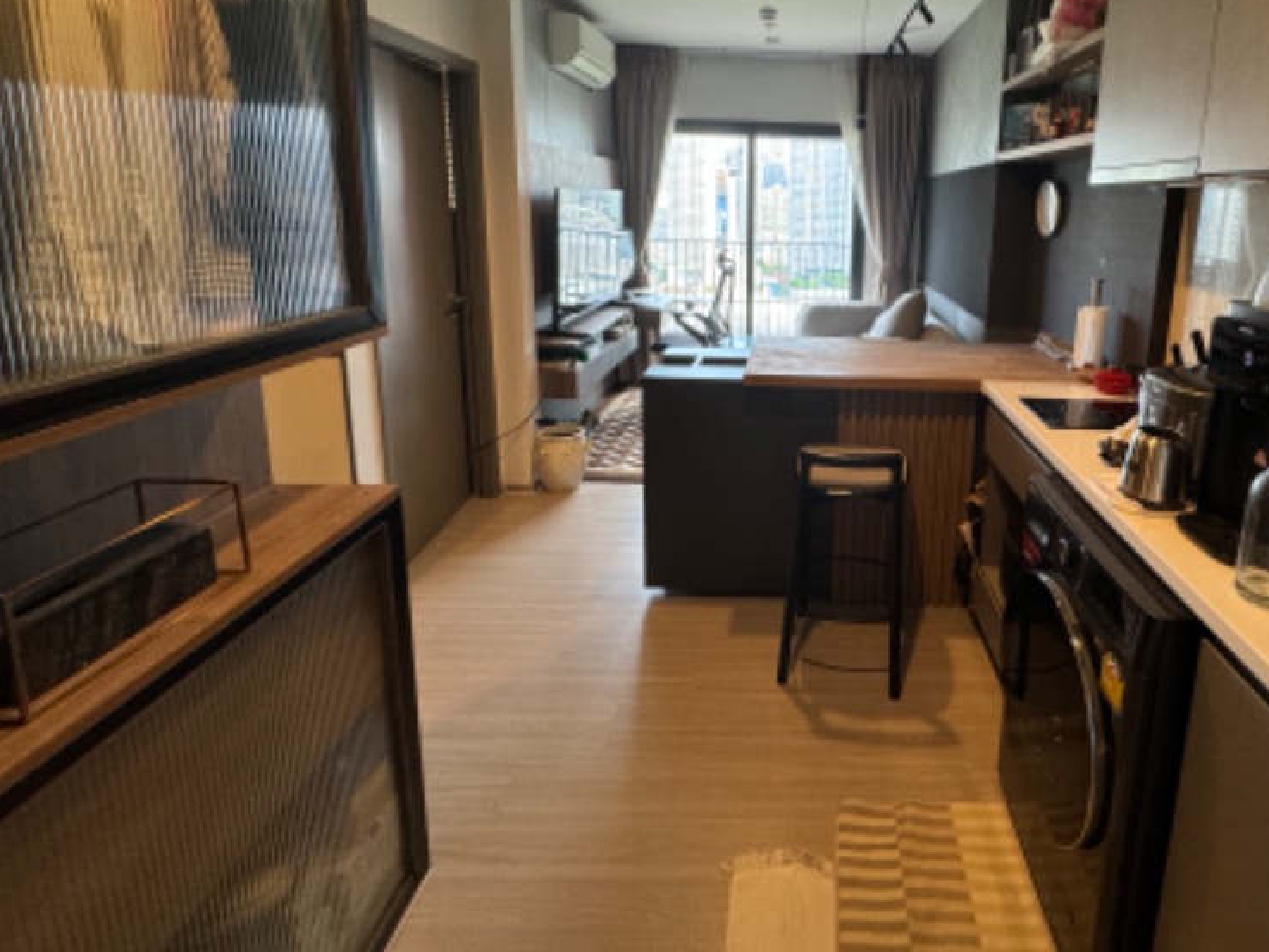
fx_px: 697
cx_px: 818
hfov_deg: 82.5
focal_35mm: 19
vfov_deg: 67.1
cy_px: 331
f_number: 2.2
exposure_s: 1/50
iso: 200
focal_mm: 2.22
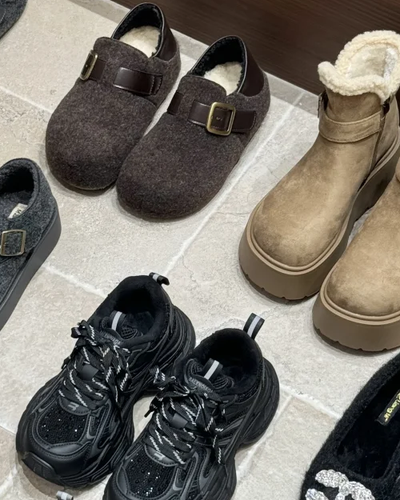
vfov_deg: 17.8
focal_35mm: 108
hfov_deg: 14.3
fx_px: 1598
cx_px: 208
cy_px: 253
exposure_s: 1/121
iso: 80
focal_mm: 6.76
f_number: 1.78
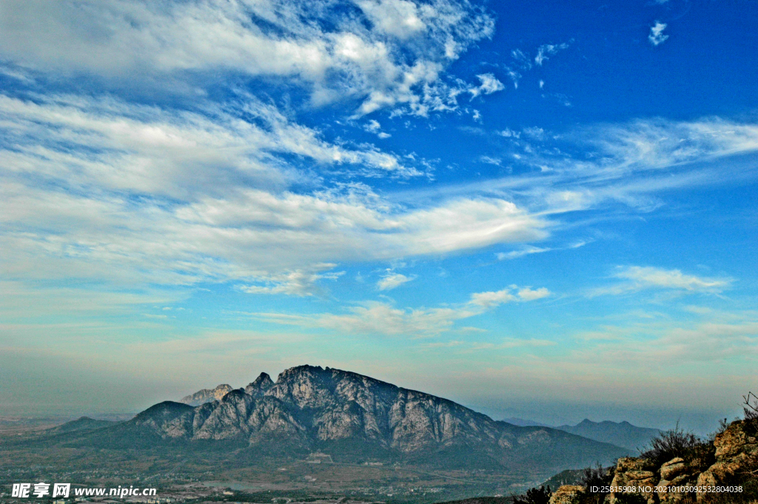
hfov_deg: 53.2
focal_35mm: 36
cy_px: 252
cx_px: 379
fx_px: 757
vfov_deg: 36.8
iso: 200
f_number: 16
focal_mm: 24
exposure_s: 1/125
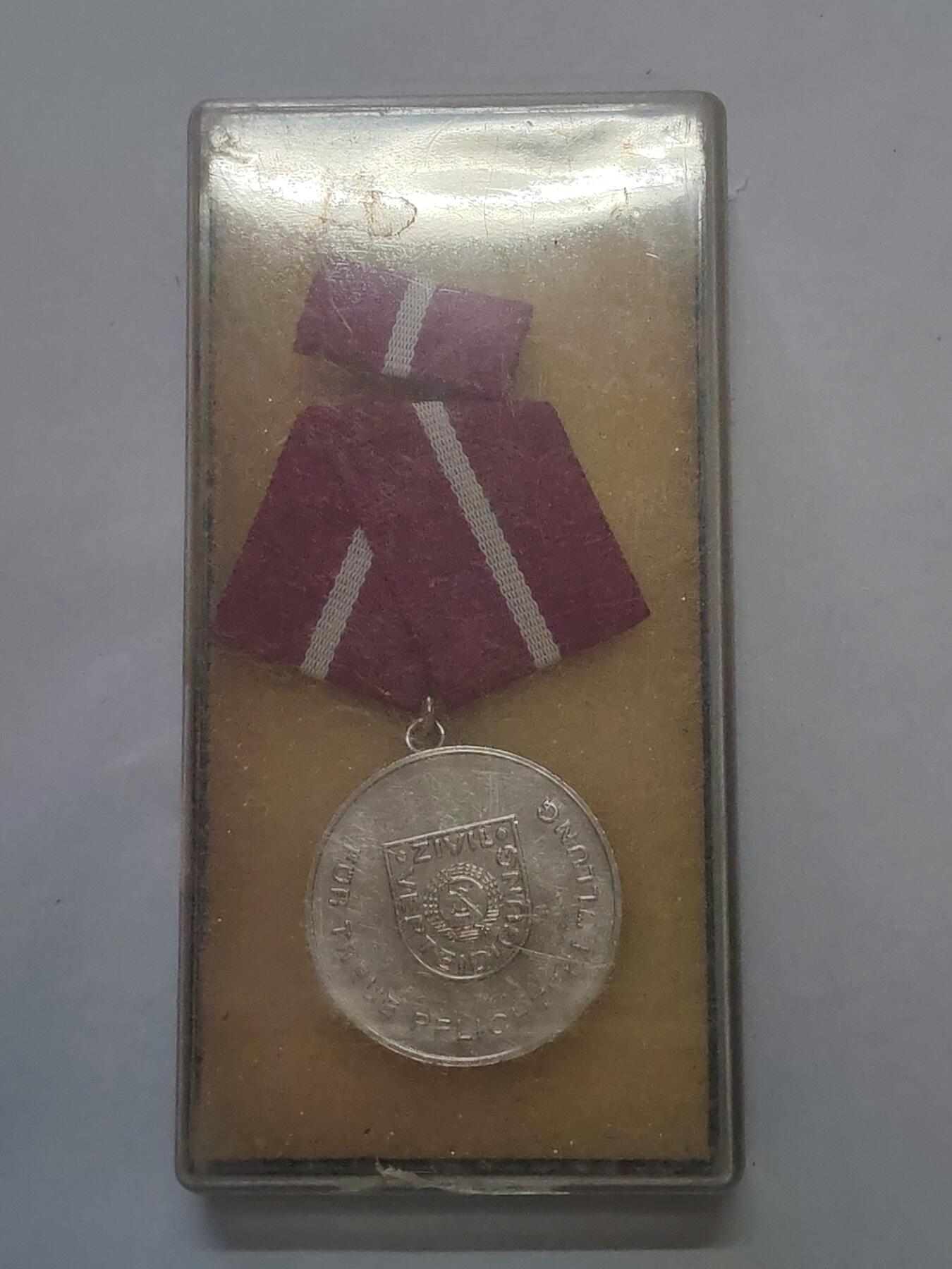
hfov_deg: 21.6
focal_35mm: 68
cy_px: 634
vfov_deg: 28.6
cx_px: 476
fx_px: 2493
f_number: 1.95
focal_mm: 5.52
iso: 250
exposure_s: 1/100
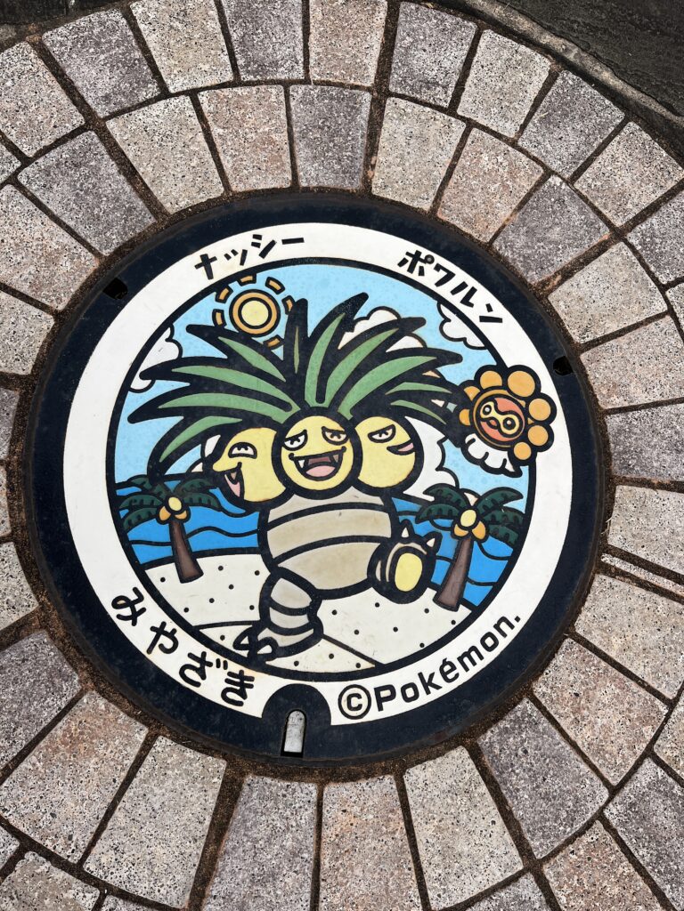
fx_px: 685
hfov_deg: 53.1
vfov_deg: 67.3
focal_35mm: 26
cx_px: 342
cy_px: 456
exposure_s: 1/1266
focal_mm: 5.1
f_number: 1.6
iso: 50
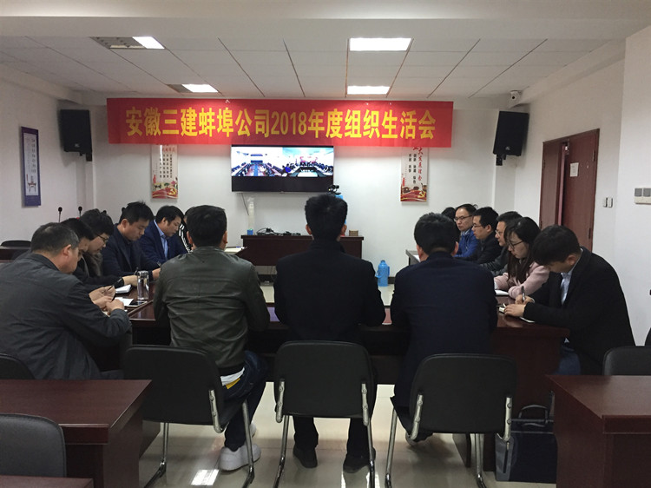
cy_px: 244
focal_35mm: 29
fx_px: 545
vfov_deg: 48.2
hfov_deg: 61.7
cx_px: 326
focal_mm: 4.15
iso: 200
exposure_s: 1/33
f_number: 2.2
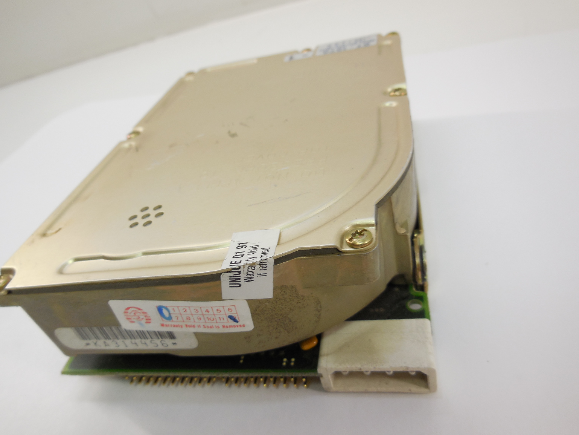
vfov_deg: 53.1
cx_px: 283
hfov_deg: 67.3
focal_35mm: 26
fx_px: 435
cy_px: 222
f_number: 3.1
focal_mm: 4.5
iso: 125
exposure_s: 1/40
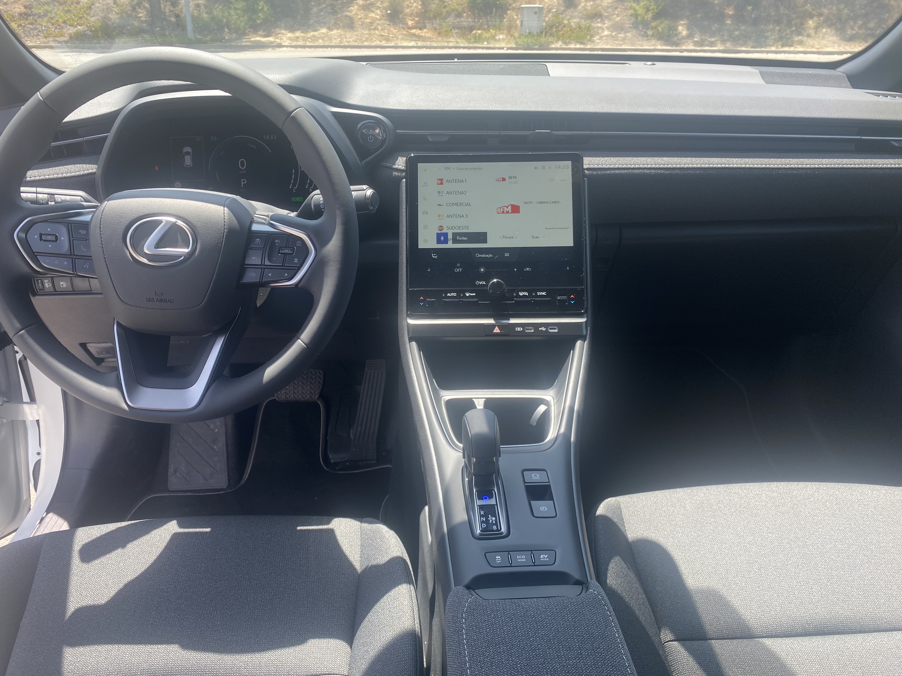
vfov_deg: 53.1
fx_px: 677
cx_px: 451
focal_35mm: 26
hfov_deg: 67.3
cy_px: 338
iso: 32
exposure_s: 1/263
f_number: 1.8
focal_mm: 4.25
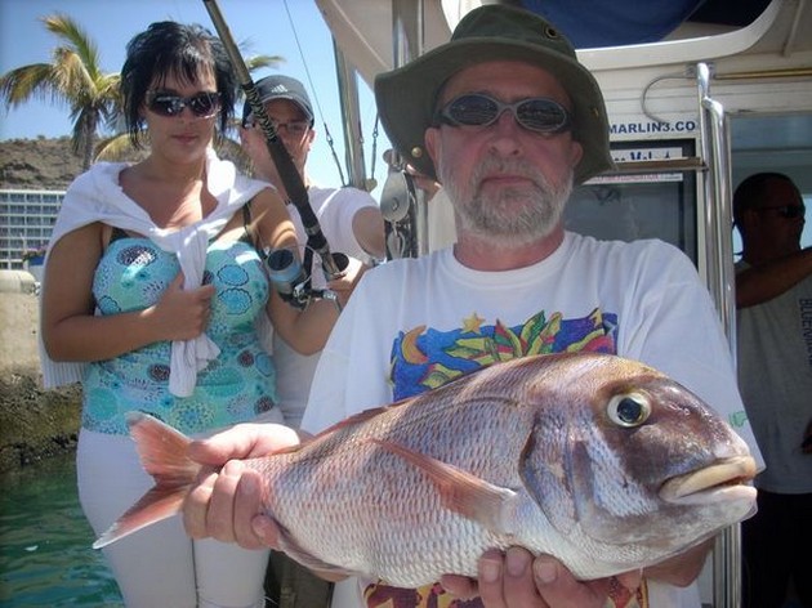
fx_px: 868
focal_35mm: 37
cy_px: 304
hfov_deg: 50.2
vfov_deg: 38.6
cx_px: 406
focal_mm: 6.2
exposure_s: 1/479
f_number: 2.8
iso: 64
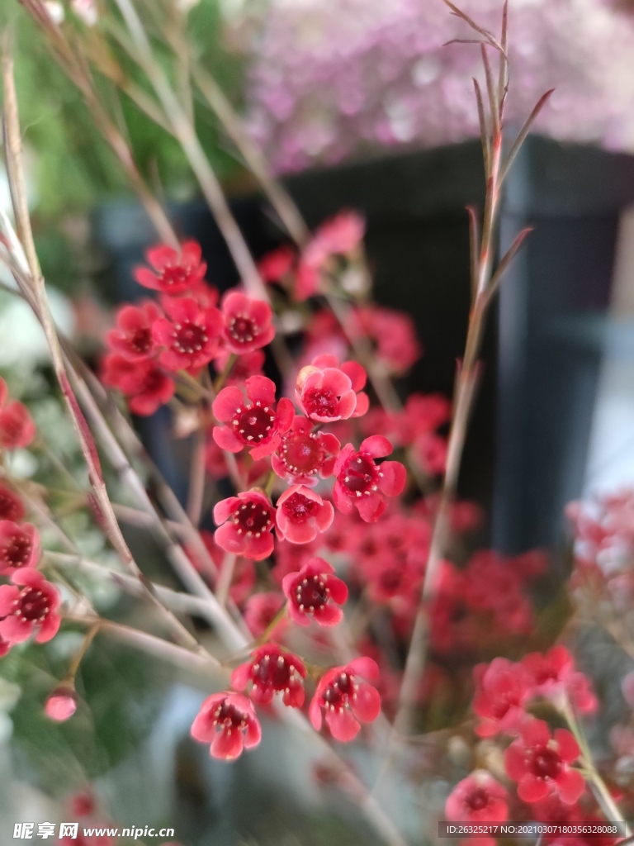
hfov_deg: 56.8
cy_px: 423
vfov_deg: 71.6
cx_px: 317
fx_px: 586
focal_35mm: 24
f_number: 1.69
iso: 1054
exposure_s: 1/50
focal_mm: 6.72
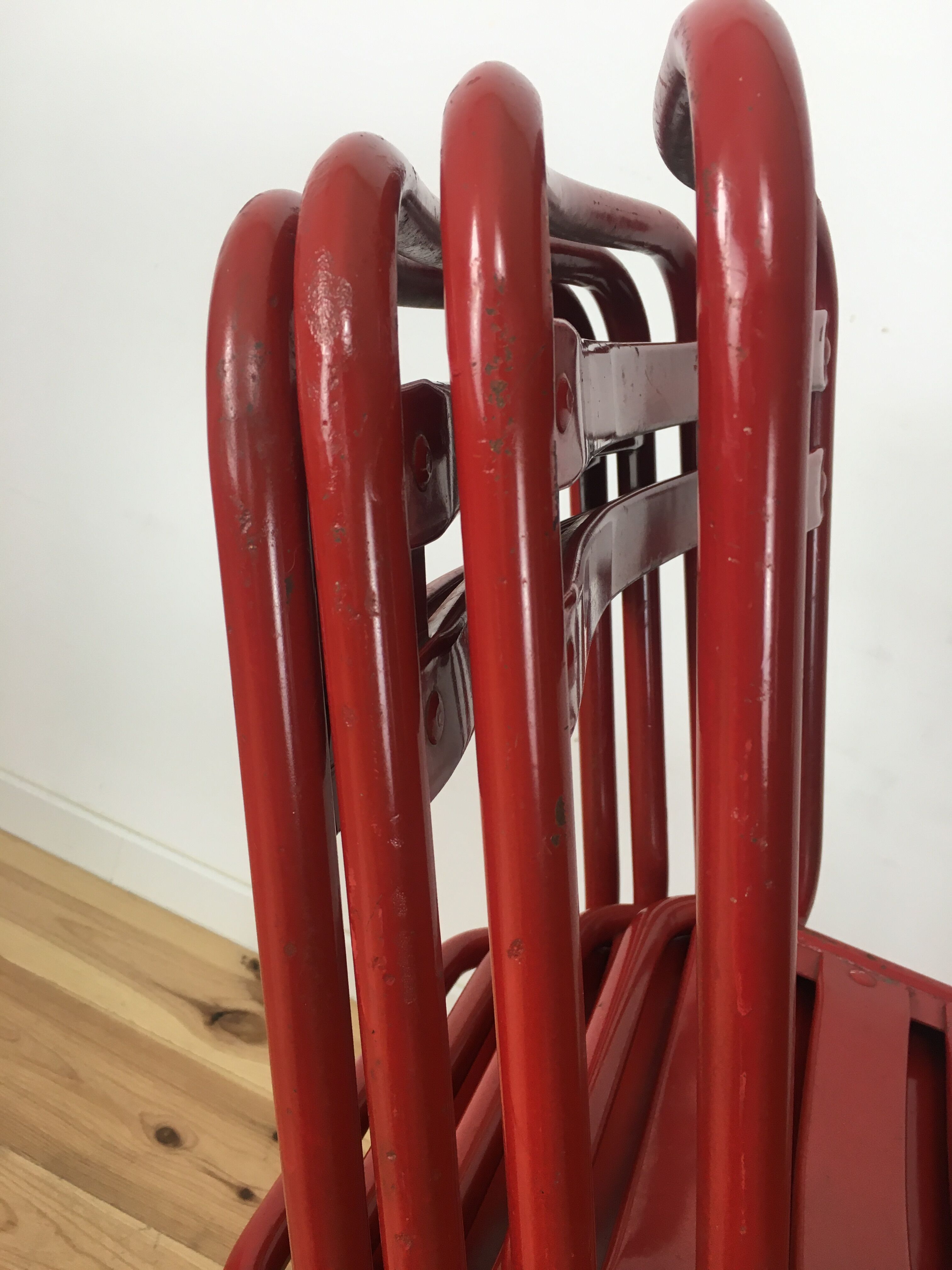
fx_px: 1063
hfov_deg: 48.2
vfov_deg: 61.7
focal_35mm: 29
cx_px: 476
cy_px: 635
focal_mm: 4.15
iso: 32
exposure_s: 1/33
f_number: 2.2
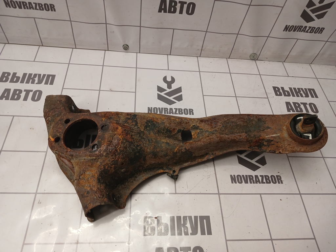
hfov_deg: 65.3
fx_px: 262
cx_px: 168
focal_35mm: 27
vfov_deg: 51.4
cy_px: 126
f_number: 1.8
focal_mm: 4
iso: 125
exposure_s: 1/50
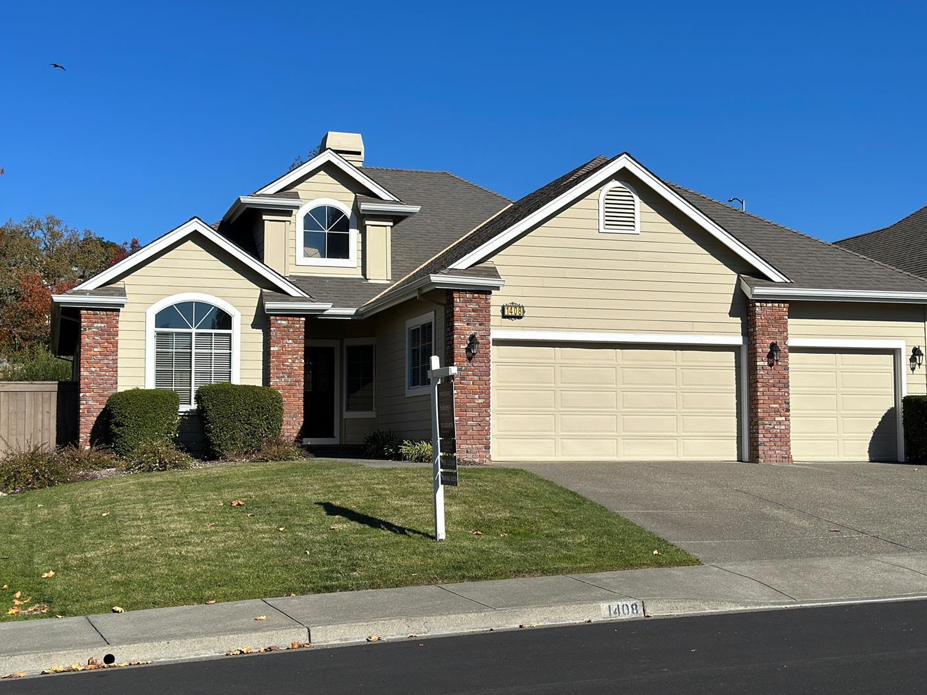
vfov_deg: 28.6
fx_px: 1366
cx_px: 487
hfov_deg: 37.5
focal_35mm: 51
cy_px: 337
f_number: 1.78
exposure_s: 1/8197
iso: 64
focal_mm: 6.86
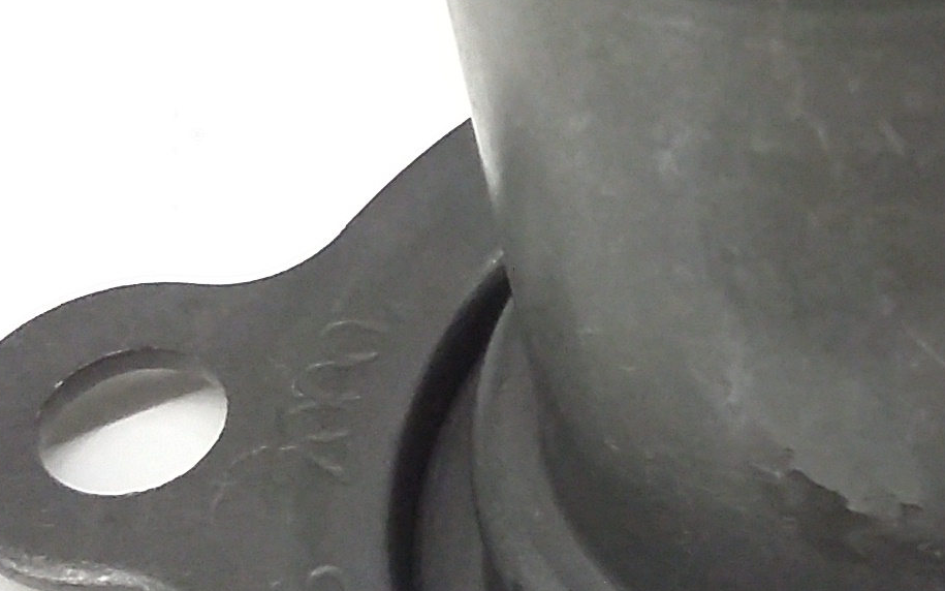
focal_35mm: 121
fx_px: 3116
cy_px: 345
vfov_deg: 10.8
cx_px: 943
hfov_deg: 16.9
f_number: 2.4
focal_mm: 3.4
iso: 320
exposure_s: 1/15
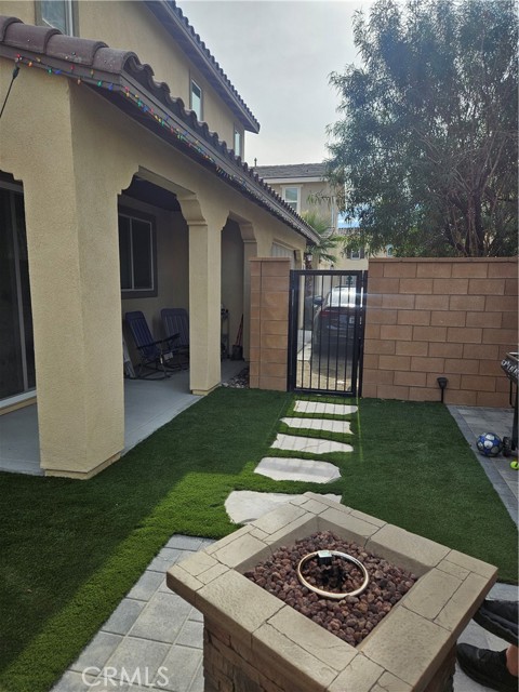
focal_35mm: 23
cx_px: 260
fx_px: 460
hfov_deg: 58.9
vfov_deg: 73.9
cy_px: 346
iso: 25
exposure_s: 1/1978
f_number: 1.8
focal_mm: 5.4
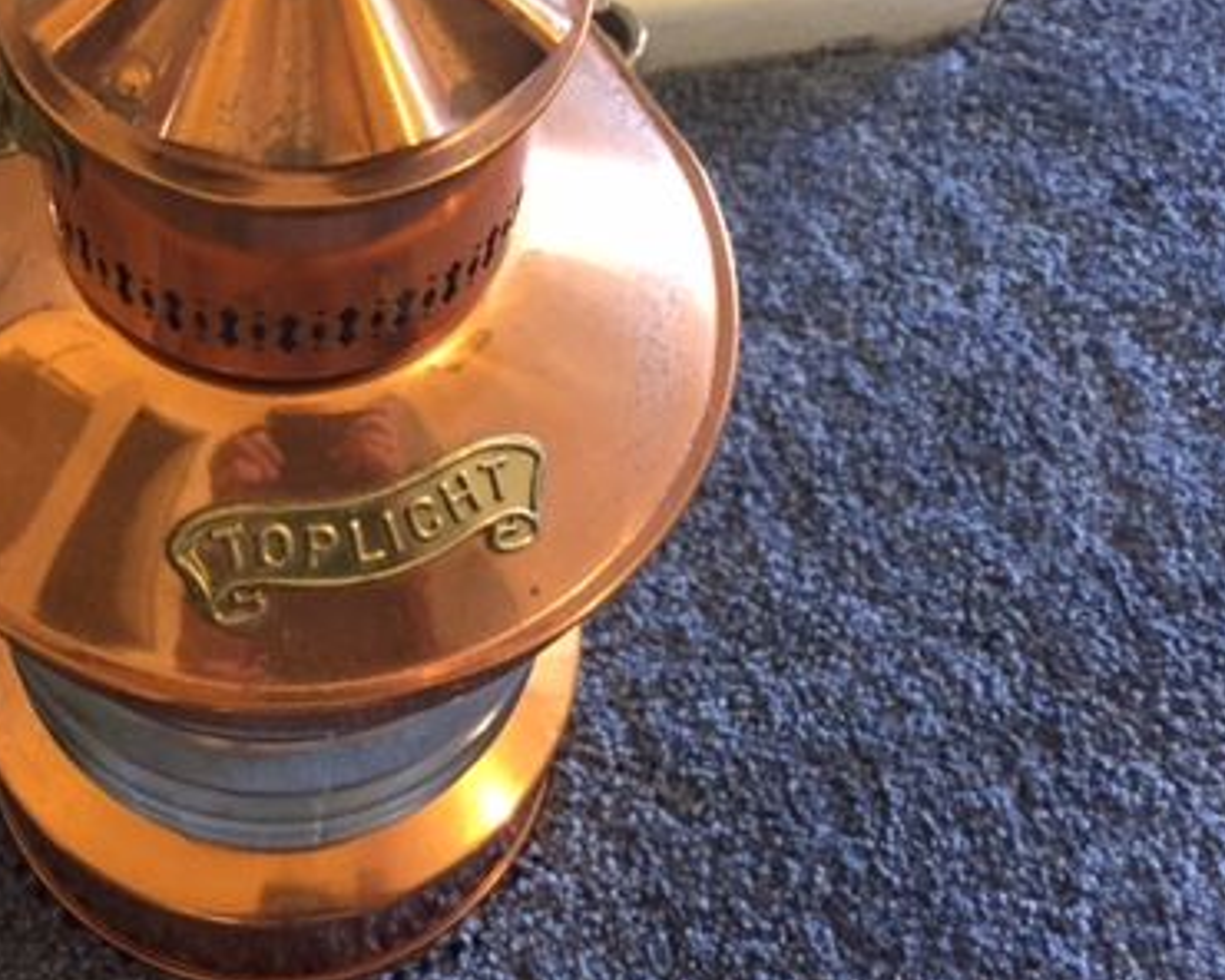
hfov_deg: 36.9
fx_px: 1777
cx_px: 265
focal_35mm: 49
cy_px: 232
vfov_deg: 30.3
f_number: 2.2
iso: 250
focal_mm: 4.15
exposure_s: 1/30
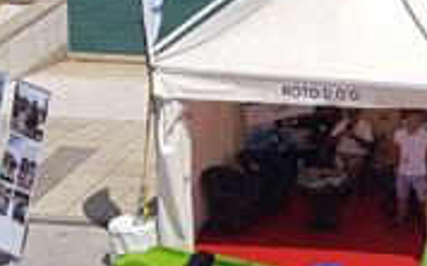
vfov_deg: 8.6
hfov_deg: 12.8
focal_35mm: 149
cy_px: -149
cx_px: 758
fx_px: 1733
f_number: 1.7
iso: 50
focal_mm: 4.2
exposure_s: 1/4480
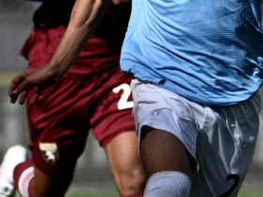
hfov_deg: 1.2
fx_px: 12075
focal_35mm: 1590
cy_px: 90
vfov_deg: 0.9
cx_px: 353
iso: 100
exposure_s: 1/1000
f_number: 4
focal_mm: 300
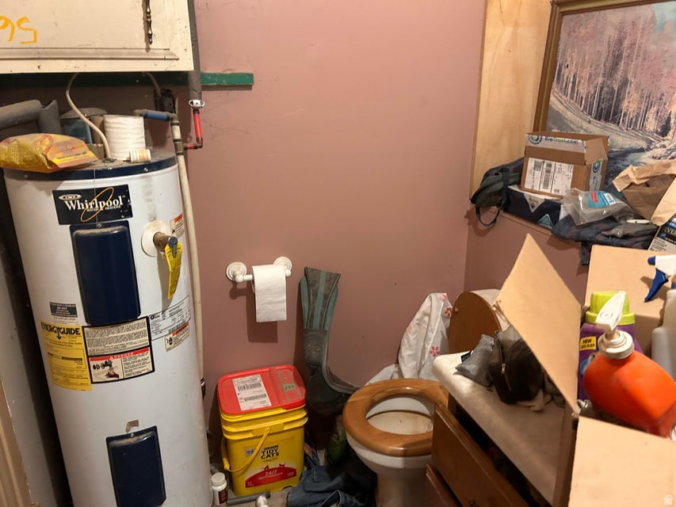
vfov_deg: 53.1
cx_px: 338
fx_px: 508
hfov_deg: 67.3
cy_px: 254
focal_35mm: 26
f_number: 1.5
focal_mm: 5.7
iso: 400
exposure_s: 1/40
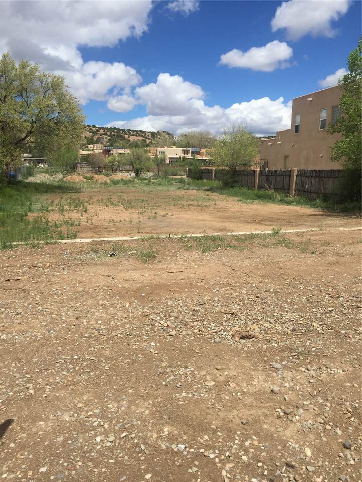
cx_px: 181
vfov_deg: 61.7
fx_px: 404
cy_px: 241
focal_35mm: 29
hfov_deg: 48.2
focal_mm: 4.15
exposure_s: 1/3968
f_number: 2.2
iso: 32
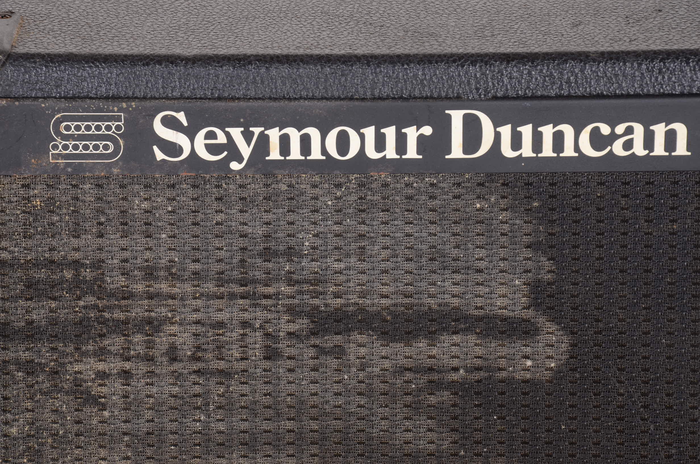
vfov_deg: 8.7
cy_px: 232
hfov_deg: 13.1
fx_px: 3056
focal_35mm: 158
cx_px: 350
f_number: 10
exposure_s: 1/125
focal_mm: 105
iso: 160
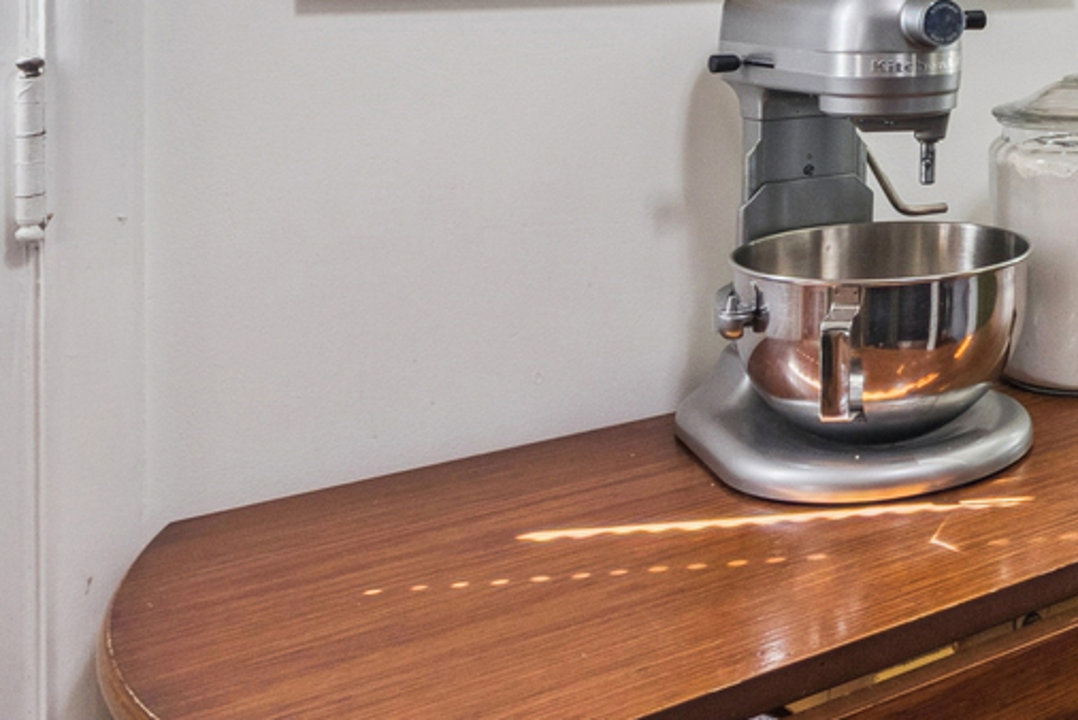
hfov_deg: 30.8
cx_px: 1449
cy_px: -75
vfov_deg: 26.0
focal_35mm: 48
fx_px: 1438
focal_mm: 10
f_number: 8
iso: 250
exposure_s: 1/60
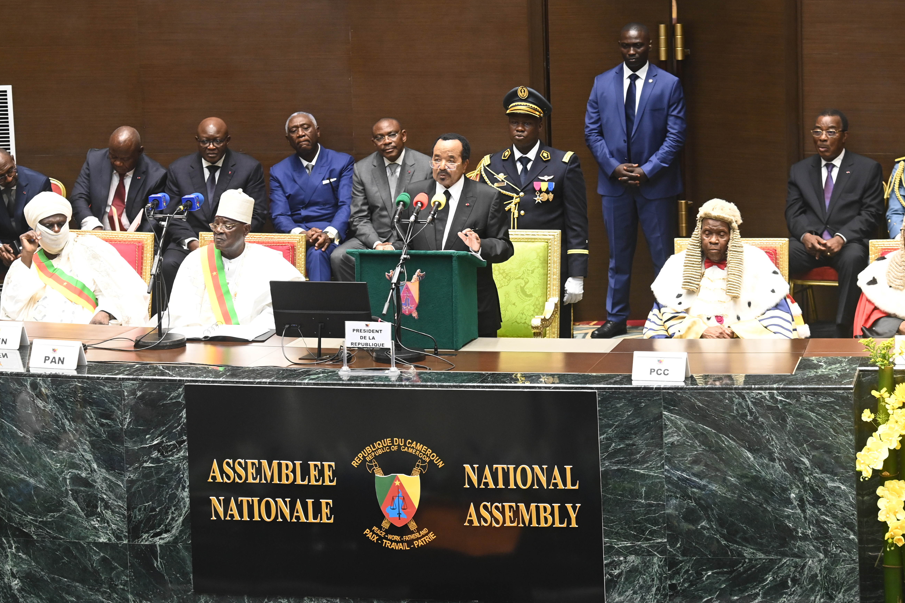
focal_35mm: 224
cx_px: 479
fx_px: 5631
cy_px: 299
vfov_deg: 6.1
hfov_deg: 9.2
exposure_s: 1/100
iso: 3200
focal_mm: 210
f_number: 6.3
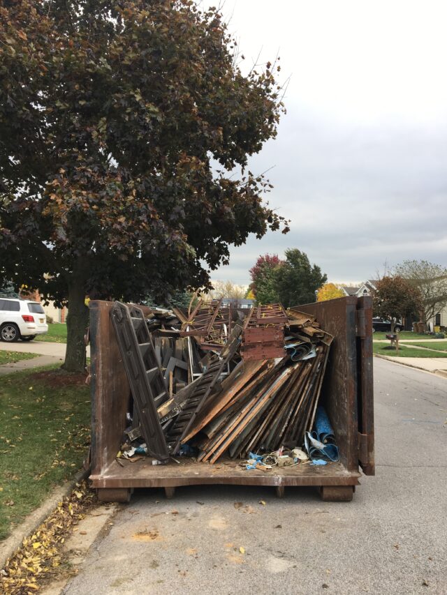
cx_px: 224
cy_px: 298
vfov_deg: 61.7
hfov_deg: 48.2
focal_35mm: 29
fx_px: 499
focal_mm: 4.15
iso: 25
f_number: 2.2
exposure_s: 1/336
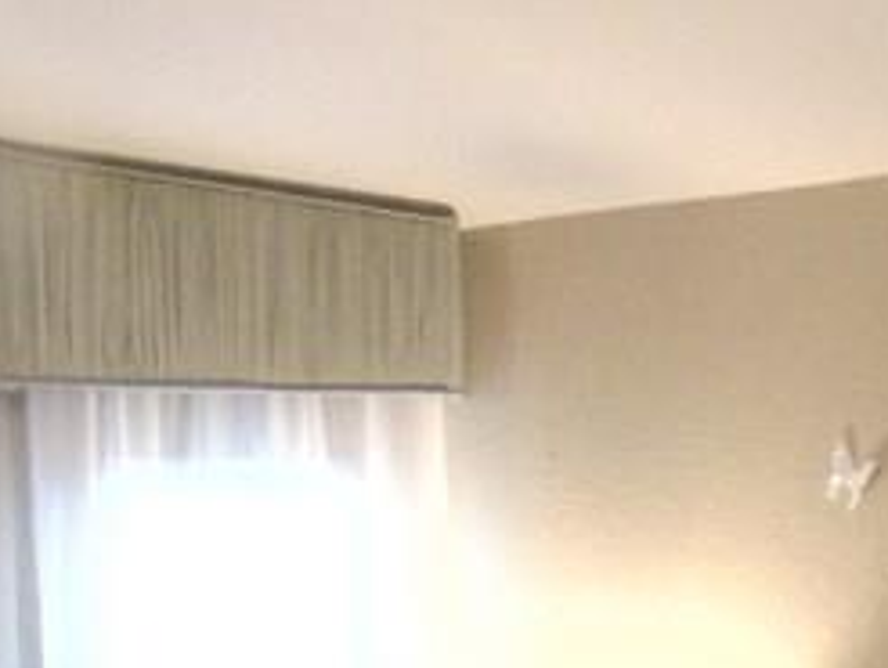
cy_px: 1087
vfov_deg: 13.2
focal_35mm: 104
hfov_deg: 18.3
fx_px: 2671
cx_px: 910
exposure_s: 1/30
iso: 400
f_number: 3
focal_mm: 4.5
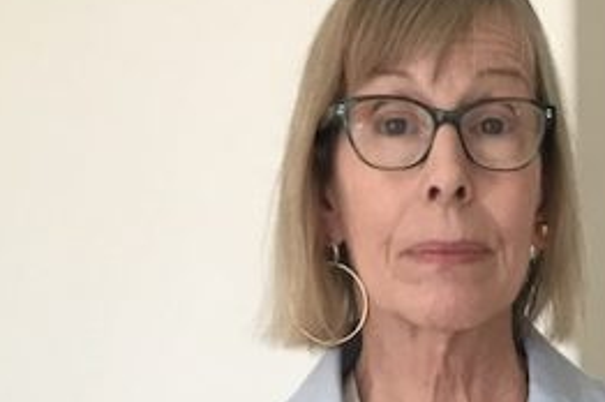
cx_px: 529
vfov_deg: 10.4
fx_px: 1913
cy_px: 966
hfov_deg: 17.7
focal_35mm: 114
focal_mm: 3.99
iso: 25
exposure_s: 1/40
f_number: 1.8
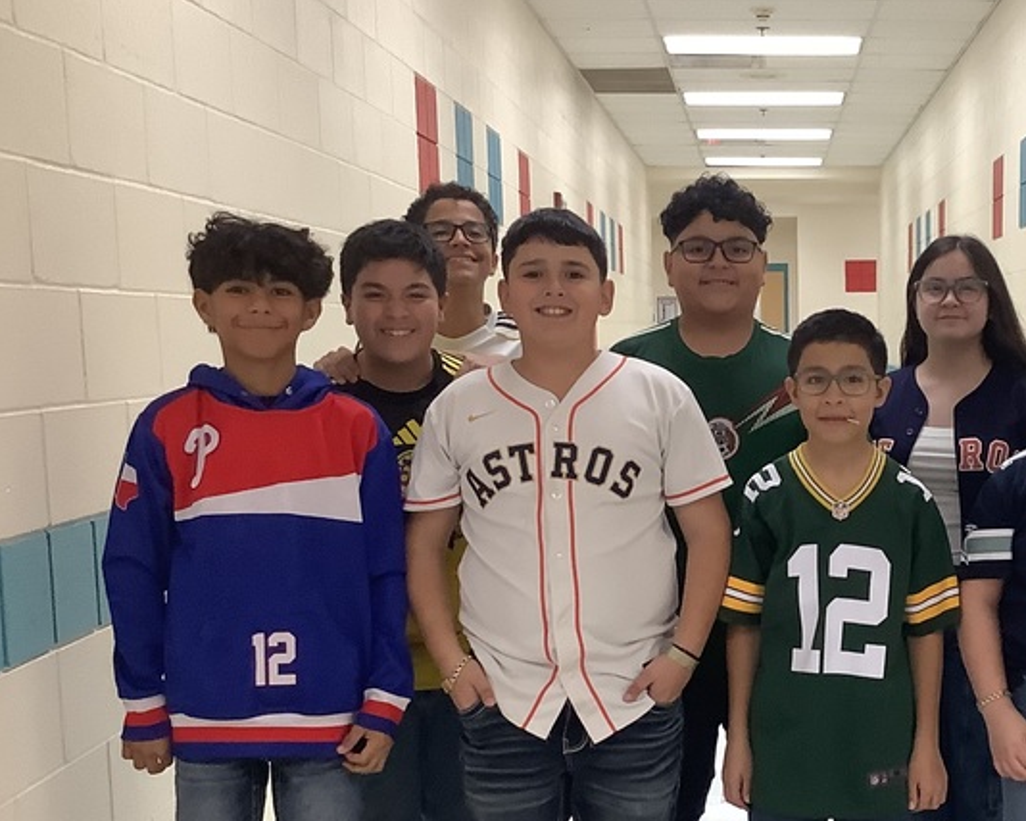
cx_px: 813
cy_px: 575
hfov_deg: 31.7
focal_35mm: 58
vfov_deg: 26.0
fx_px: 1761
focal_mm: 3.3
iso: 200
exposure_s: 1/60
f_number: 2.4
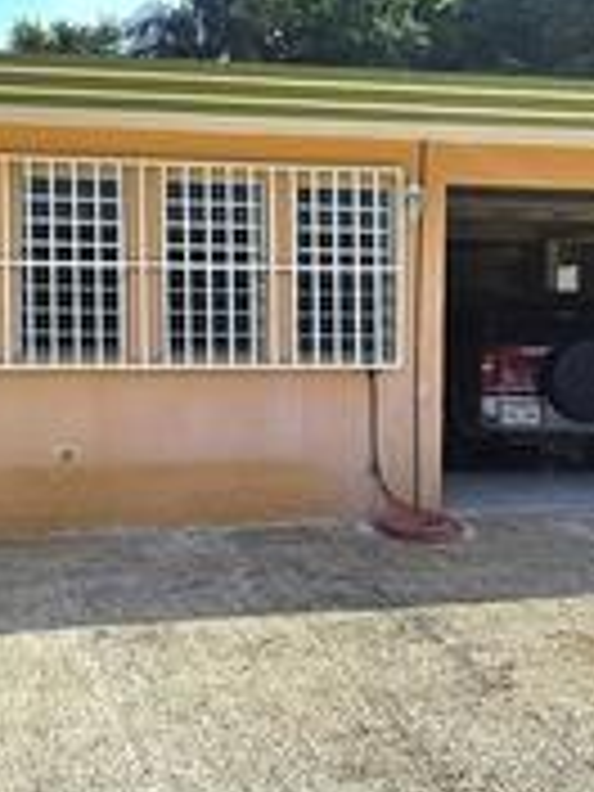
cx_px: 94
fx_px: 847
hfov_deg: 36.9
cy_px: 326
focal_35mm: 37
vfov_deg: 49.9
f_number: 2.2
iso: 50
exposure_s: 1/3333
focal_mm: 2.2
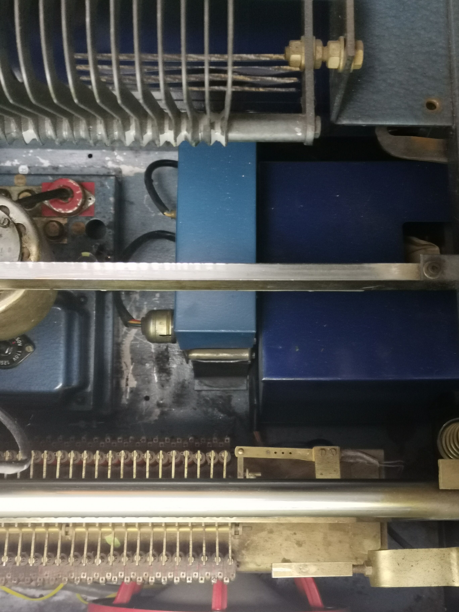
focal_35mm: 44
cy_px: 306
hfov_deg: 32.9
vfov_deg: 42.9
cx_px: 230
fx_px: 778
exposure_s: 1/50
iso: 320
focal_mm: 5.58
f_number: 1.8
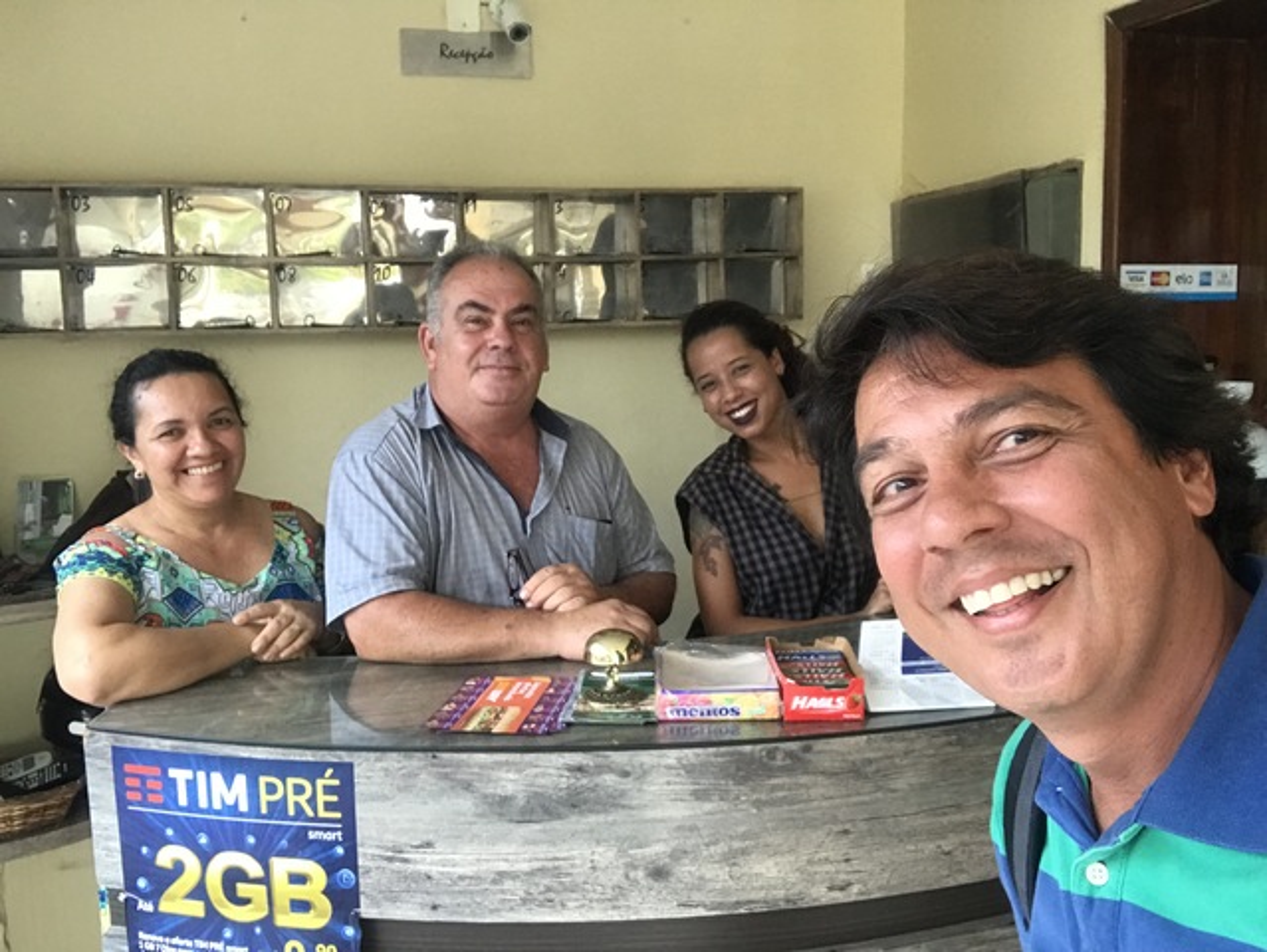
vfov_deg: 44.2
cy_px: 476
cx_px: 634
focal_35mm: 32
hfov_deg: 56.8
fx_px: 1172
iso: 40
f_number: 2.2
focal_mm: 2.87
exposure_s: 1/30
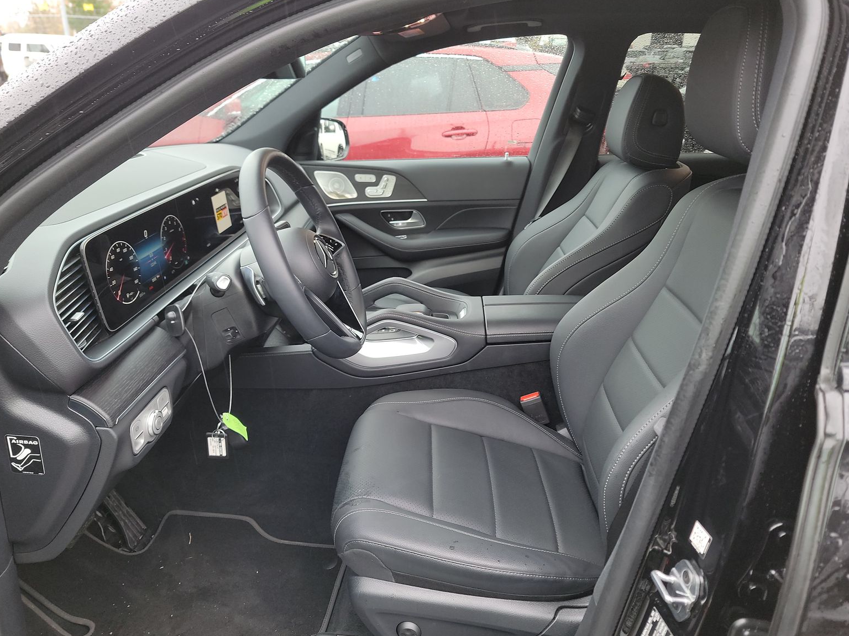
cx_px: 411
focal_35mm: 25
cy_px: 309
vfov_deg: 54.9
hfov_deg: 69.4
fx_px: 613
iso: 188
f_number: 1.8
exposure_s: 1/59
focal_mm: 6.7
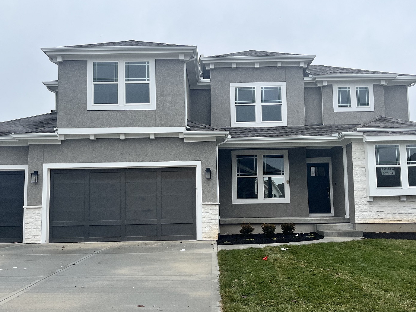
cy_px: 161
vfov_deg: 37.7
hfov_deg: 49.0
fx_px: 457
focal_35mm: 38
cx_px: 206
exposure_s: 1/1458
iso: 50
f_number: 1.6
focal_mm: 5.1
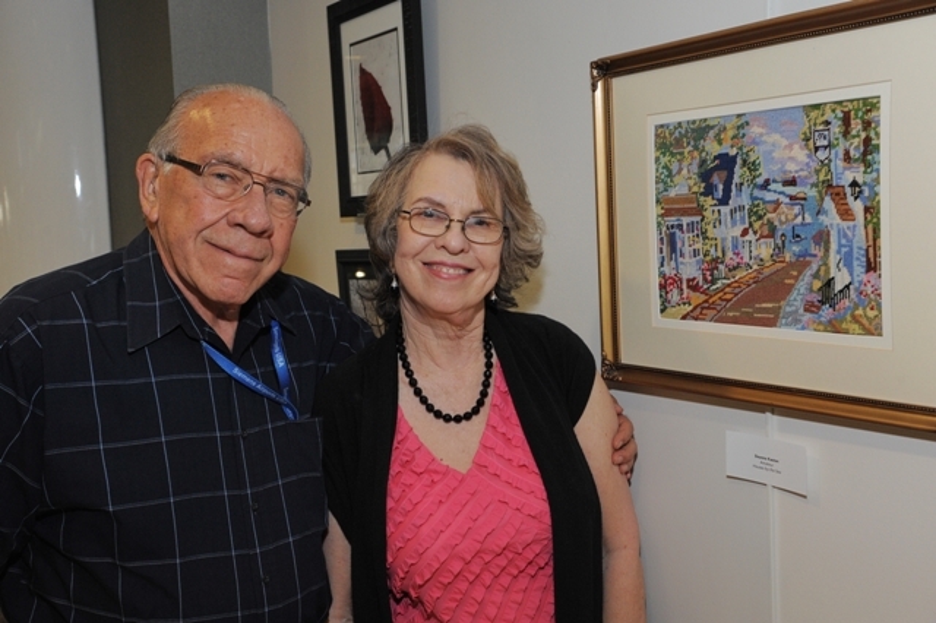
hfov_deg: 48.5
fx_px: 1039
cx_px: 468
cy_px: 312
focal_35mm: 40
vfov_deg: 33.4
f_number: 6.3
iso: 1600
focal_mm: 40
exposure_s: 1/125
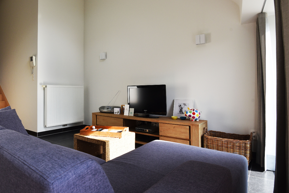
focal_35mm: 22
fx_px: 177
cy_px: 88
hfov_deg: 77.8
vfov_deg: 57.2
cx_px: 119
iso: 400
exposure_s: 1/200
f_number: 8
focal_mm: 16
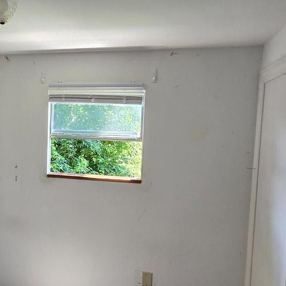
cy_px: 149
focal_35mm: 33
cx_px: 48
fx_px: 308
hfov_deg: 46.5
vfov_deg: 49.7
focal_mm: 2.2
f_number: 2.2
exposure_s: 1/60
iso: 80
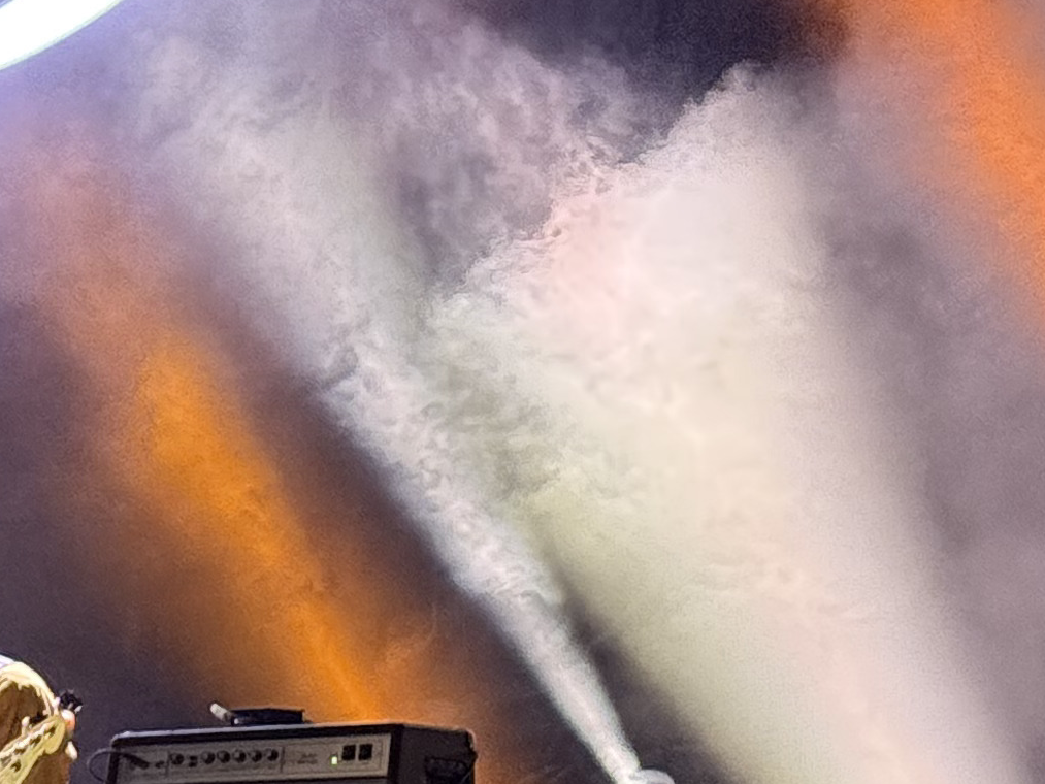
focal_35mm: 191
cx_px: -1033
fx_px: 5767
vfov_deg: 7.8
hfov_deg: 9.7
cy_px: 475
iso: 500
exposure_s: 1/38
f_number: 1.78
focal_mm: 6.76
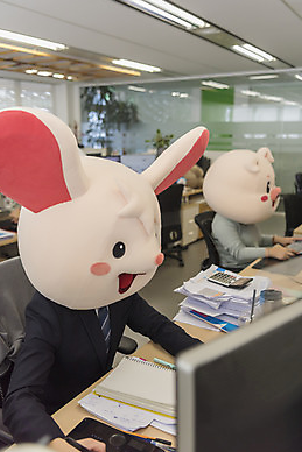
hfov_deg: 40.0
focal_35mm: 33
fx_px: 415
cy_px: 223
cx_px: 150
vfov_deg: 57.2
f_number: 2.8
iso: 400
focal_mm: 32
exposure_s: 1/400
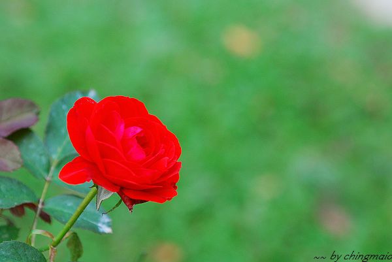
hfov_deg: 19.4
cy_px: 131
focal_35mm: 105
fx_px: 1144
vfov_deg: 13.1
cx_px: 196
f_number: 5
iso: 400
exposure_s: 1/20
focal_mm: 70
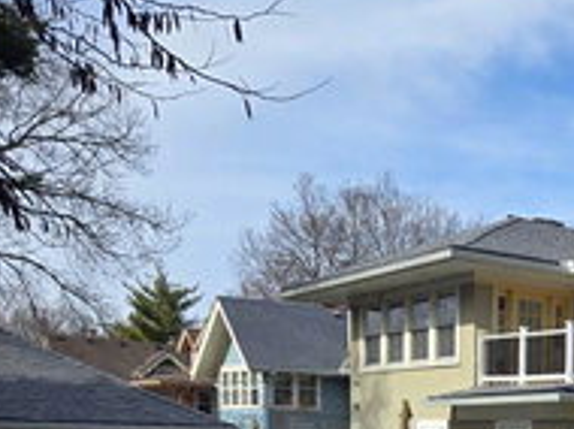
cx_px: 580
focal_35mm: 62
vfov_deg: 21.6
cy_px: 535
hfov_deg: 29.1
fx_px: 1027
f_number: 1.8
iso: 25
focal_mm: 5.4
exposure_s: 1/1422
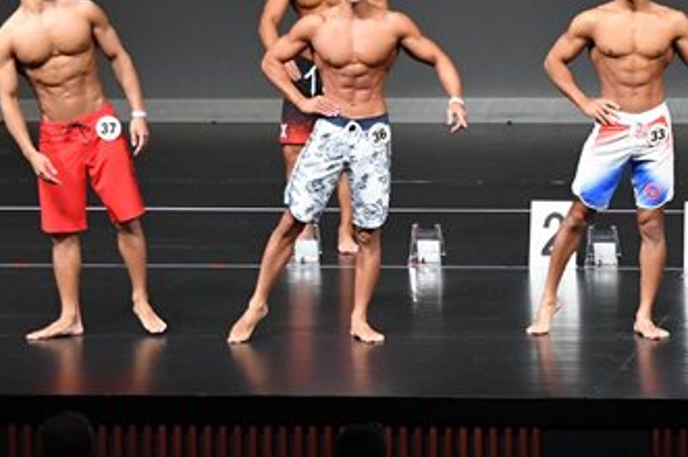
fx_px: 6167
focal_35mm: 323
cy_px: 106
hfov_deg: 6.4
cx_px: 641
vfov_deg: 4.2
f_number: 5.6
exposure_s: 1/400
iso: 4000
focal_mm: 92
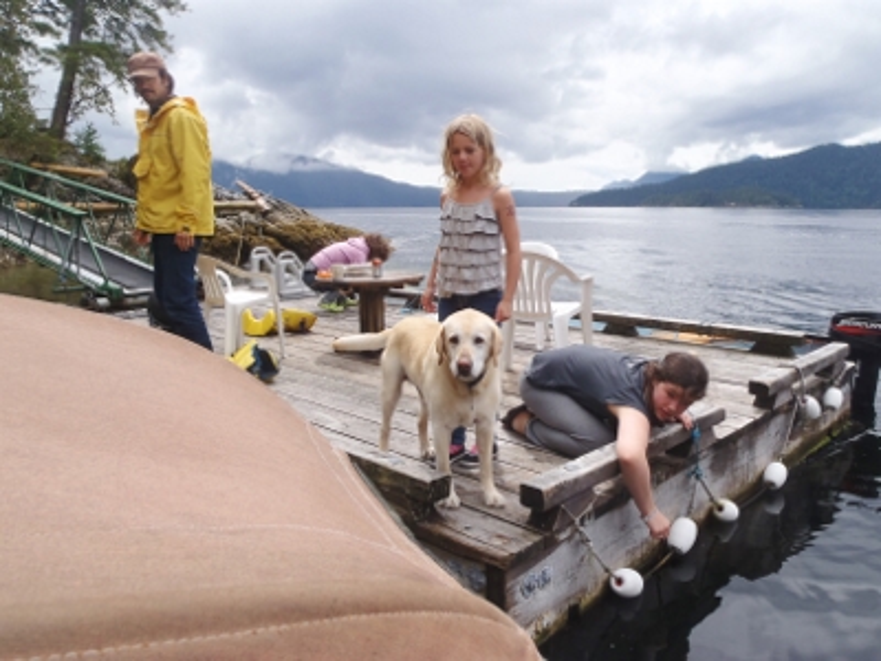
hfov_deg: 63.4
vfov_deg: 49.7
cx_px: 440
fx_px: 713
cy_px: 330
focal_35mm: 28
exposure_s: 1/500
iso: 80
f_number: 4.5
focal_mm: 5
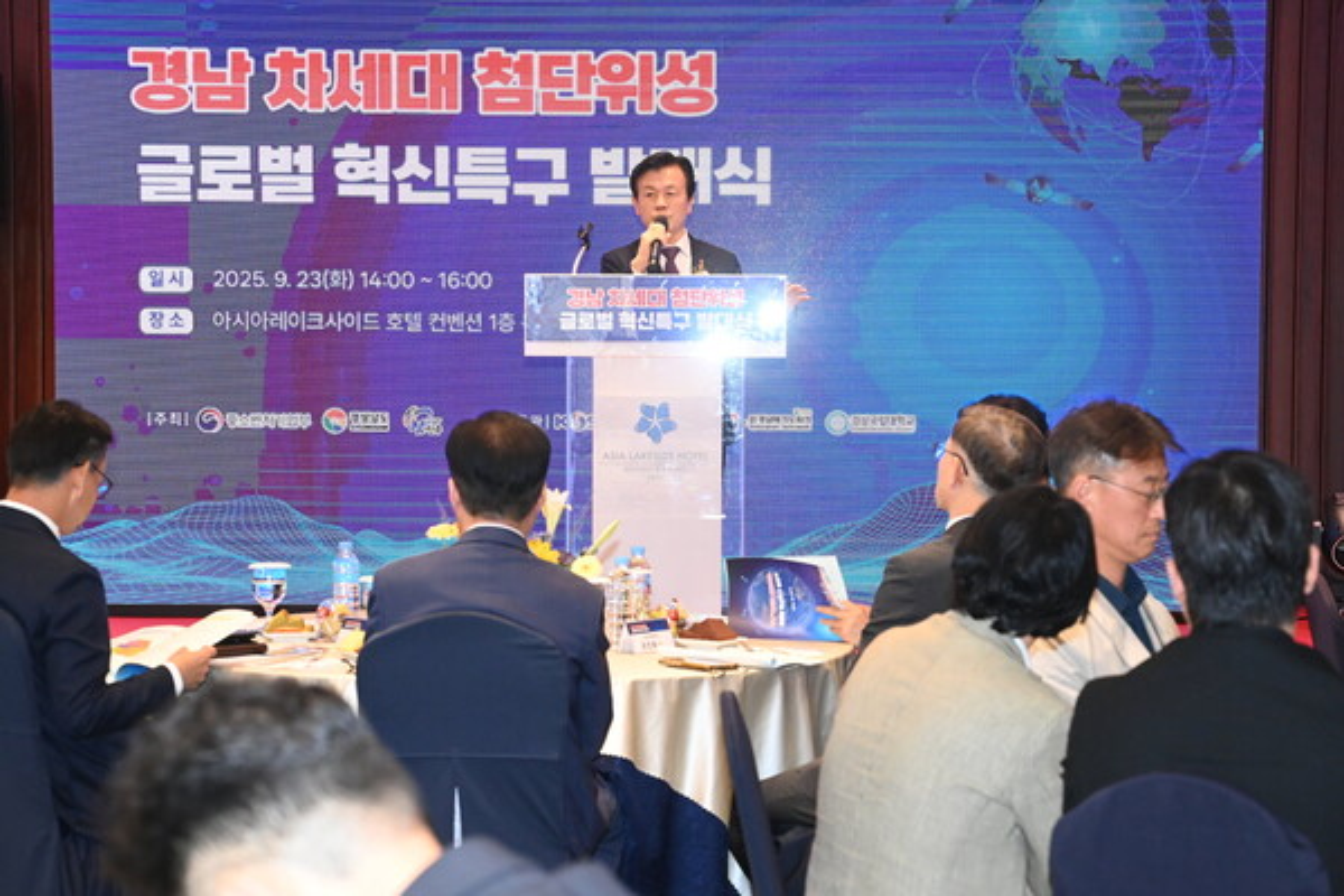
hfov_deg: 21.5
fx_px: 3546
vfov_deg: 14.4
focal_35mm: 95
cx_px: 672
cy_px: 448
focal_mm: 95
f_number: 10
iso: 5000
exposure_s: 1/250
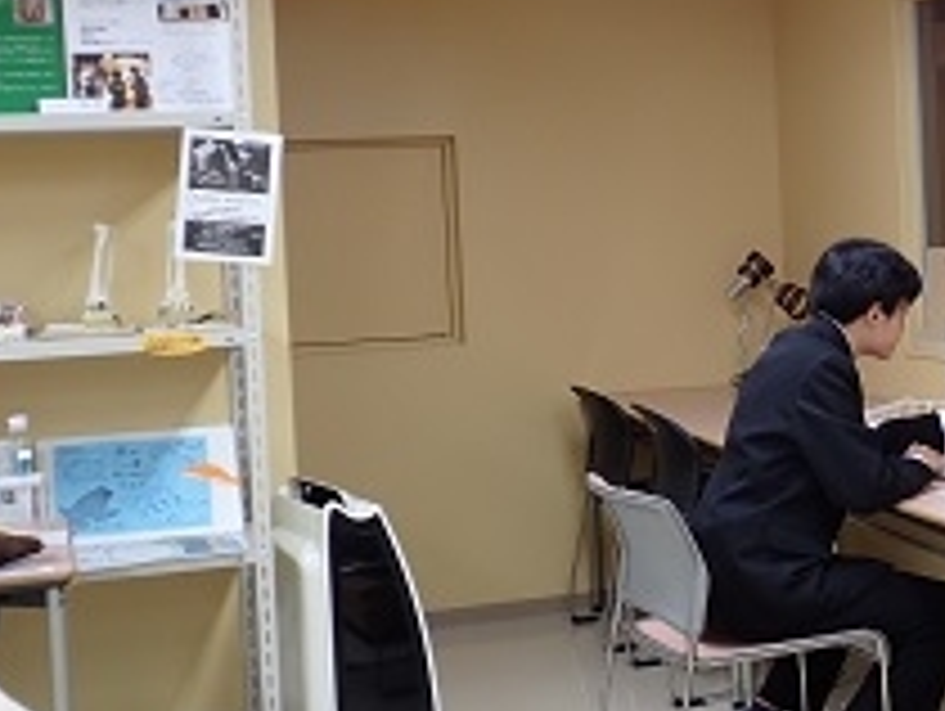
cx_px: 860
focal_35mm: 72
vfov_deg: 20.5
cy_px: 286
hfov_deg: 26.1
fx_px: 1968
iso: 200
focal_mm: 6.37
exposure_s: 1/80
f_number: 2.5
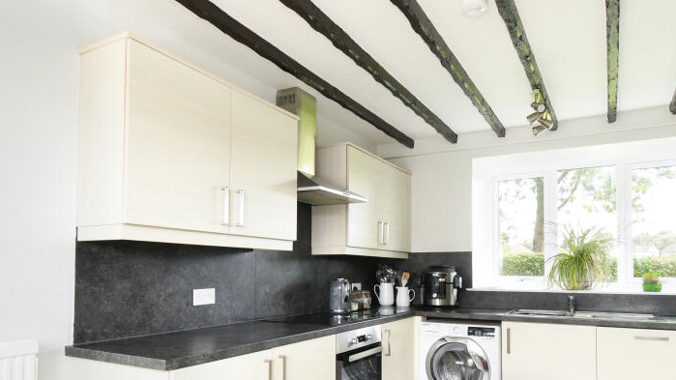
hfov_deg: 78.6
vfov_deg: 48.0
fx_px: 412
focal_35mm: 23
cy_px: 275
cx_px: 361
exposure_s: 1/4
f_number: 10
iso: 320
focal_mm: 10
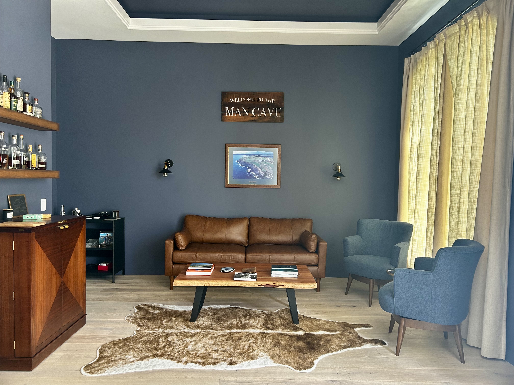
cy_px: 192
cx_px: 257
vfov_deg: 53.1
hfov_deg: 67.3
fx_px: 386
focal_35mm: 26
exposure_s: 1/121
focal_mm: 5.7
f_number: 1.5
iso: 100
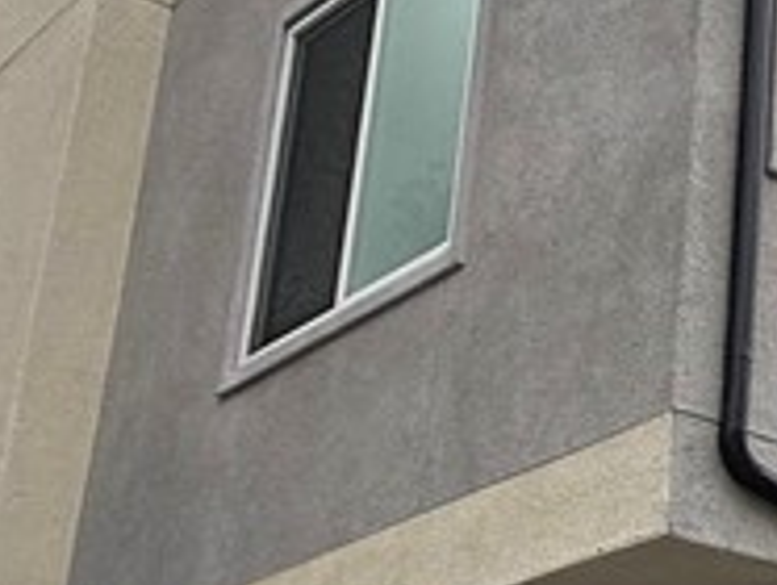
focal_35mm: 77
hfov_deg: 20.6
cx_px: 1249
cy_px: 514
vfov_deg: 18.9
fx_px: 1731
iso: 50
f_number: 2.2
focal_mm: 2.22
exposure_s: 1/830
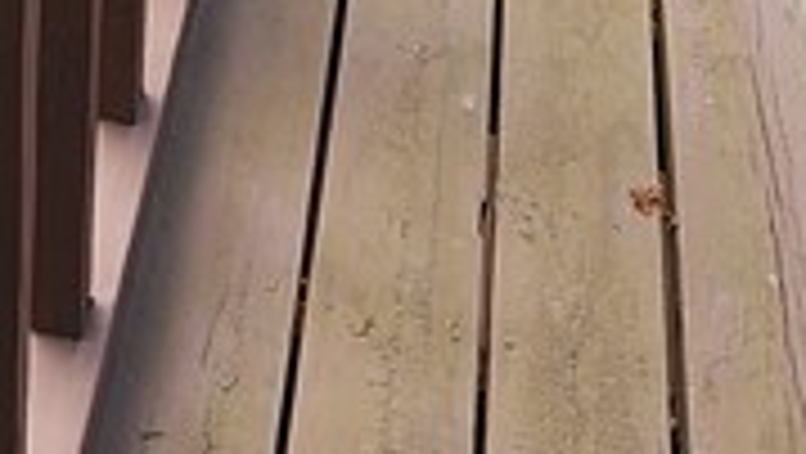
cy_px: -841
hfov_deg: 25.3
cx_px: 72
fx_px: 1732
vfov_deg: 10.9
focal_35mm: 81
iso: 50
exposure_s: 1/120
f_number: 2.2
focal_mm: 2.2
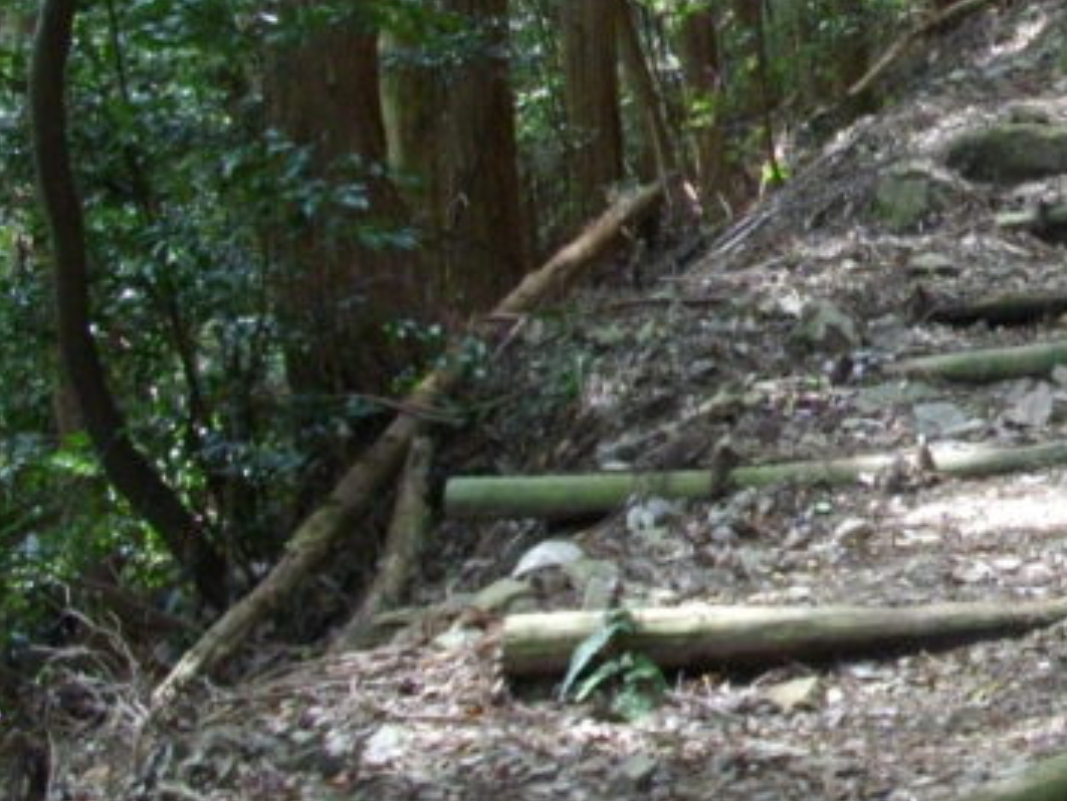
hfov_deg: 17.7
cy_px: 129
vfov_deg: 13.8
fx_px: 3300
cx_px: 1194
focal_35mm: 107
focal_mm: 6.2
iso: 202
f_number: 2.8
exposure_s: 1/50
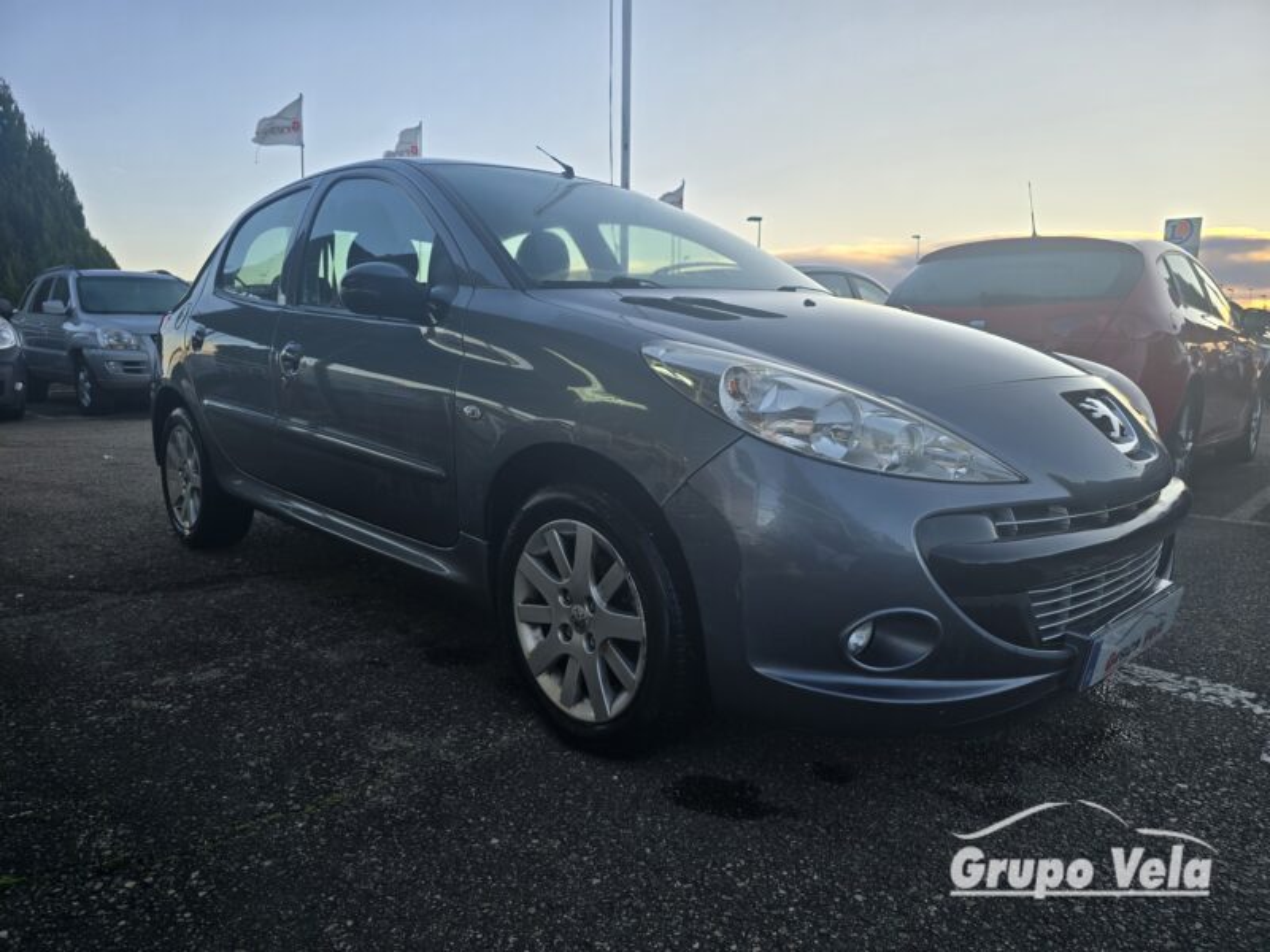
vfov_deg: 58.9
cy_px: 476
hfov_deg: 73.9
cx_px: 635
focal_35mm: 23
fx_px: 844
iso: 12
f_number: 1.7
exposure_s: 1/131
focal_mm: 6.3
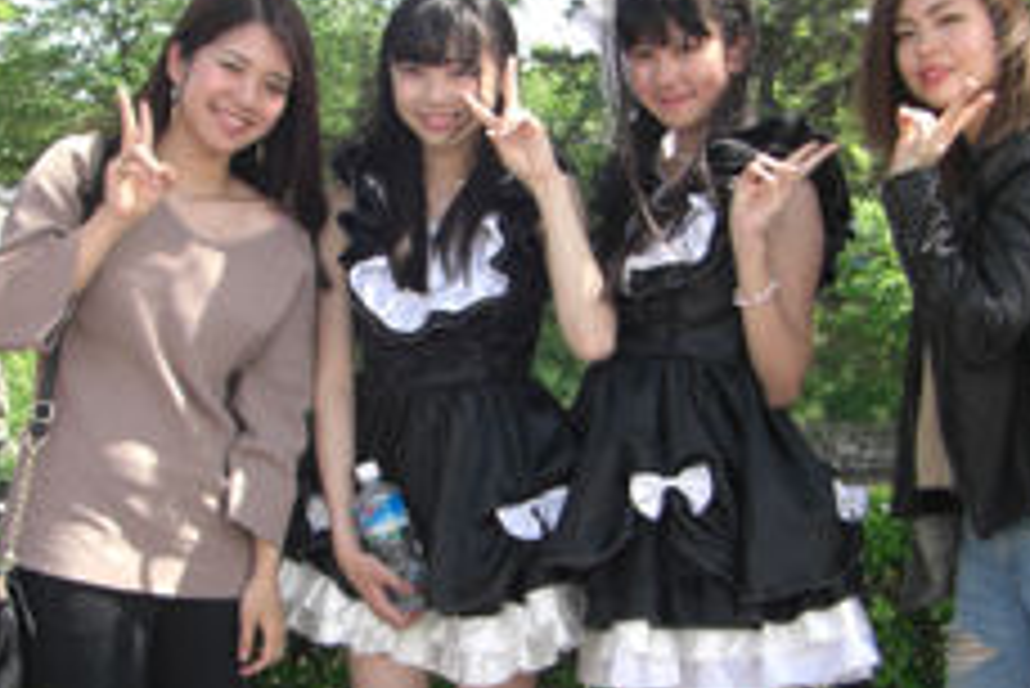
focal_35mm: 69
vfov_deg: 19.8
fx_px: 1975
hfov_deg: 29.2
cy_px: 387
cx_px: 445
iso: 64
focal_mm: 6.3
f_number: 3.4
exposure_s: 1/160
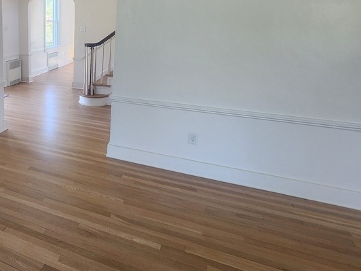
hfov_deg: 59.2
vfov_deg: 53.0
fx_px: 261
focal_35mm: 25
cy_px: 76
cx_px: 37
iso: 200
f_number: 2.2
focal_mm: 2.2
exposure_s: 1/60
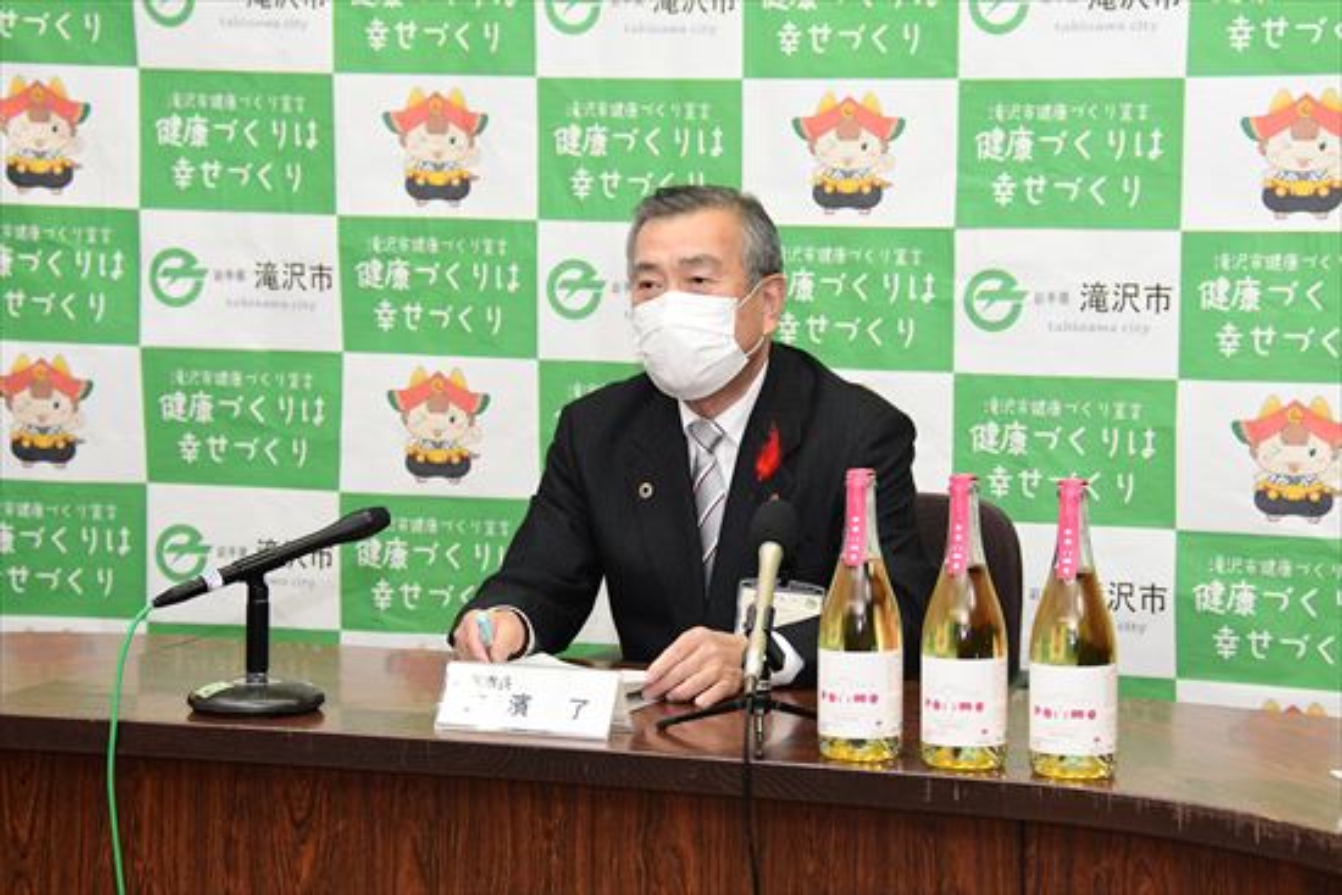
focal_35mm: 117
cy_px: 448
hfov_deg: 17.5
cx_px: 671
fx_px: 4362
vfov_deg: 11.7
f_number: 5.6
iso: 2500
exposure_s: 1/250
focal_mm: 78
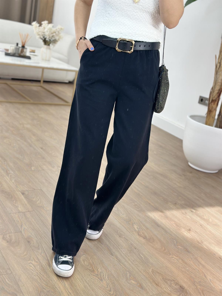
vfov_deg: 39.7
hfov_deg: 30.3
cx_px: 111
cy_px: 148
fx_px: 410
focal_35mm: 48
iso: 64
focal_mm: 6.86
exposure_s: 1/100
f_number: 1.78
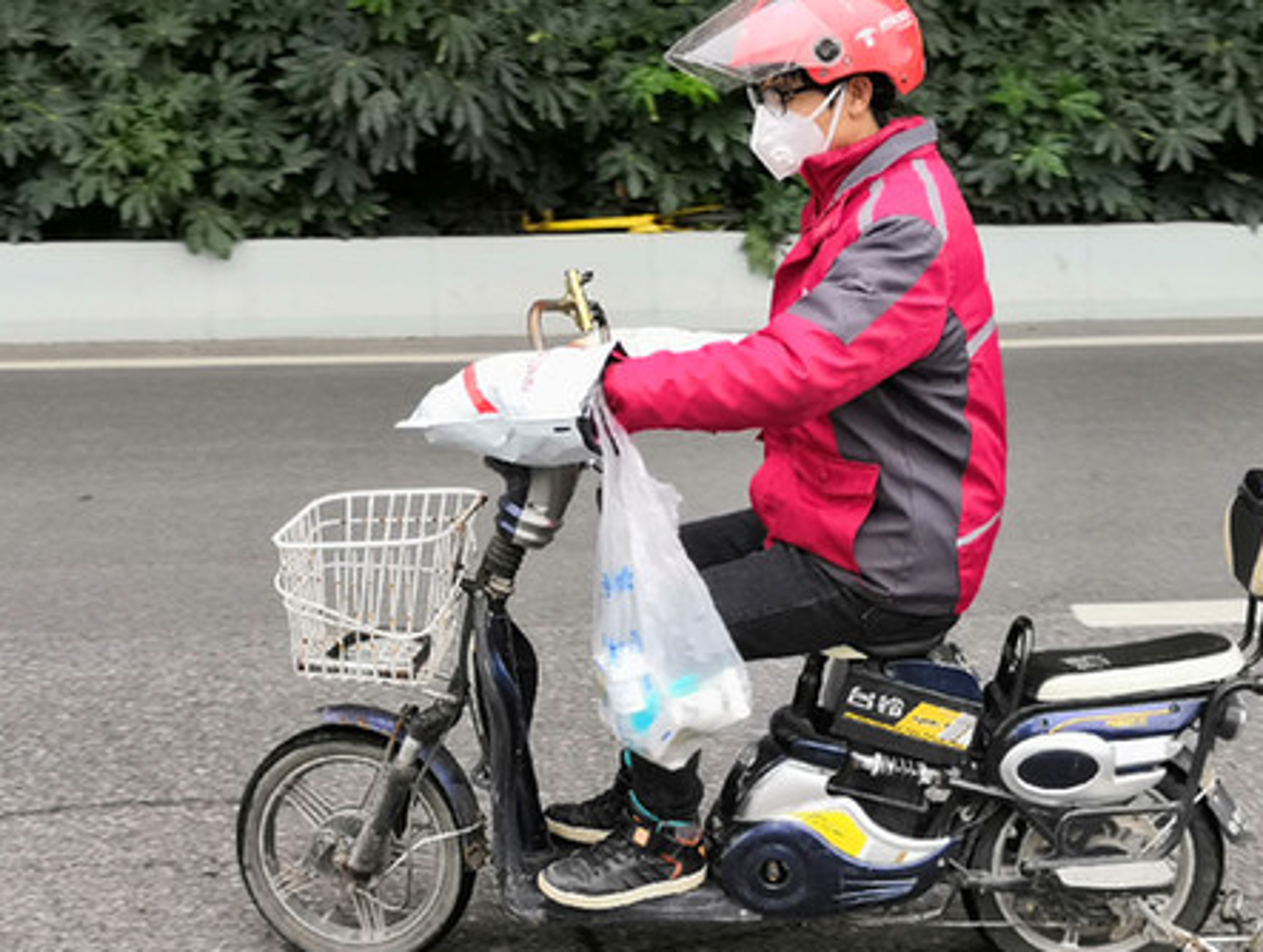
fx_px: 1572
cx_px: 602
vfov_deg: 33.7
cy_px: 480
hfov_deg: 43.8
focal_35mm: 43
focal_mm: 3.95
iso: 64
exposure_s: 1/50
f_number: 1.8
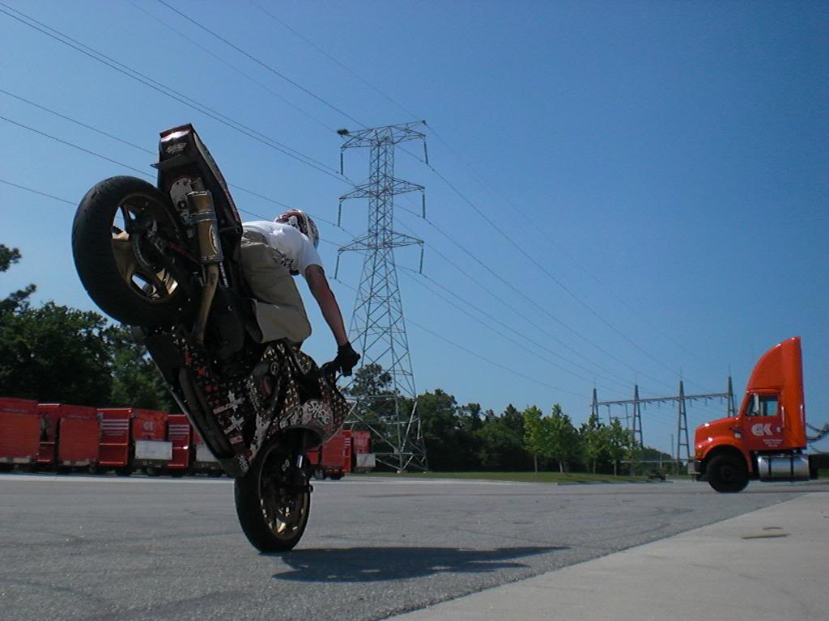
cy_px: 310
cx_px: 414
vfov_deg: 37.7
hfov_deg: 49.0
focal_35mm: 38
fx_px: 910
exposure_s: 1/2000
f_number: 5.6
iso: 200
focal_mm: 6.3
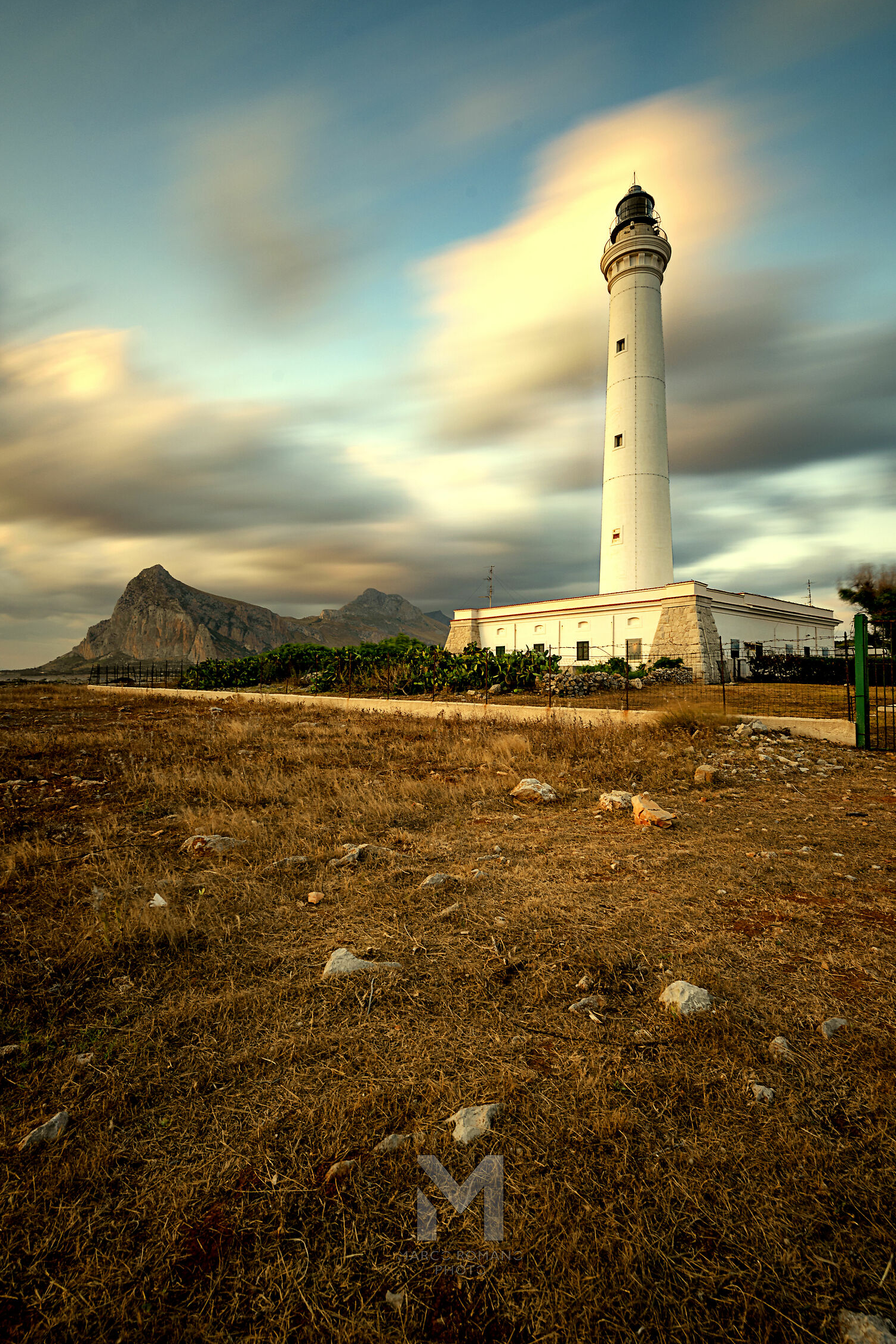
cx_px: 458
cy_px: 642
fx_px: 597
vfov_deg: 96.7
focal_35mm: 16
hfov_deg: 73.7
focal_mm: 15
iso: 100
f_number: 9
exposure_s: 30
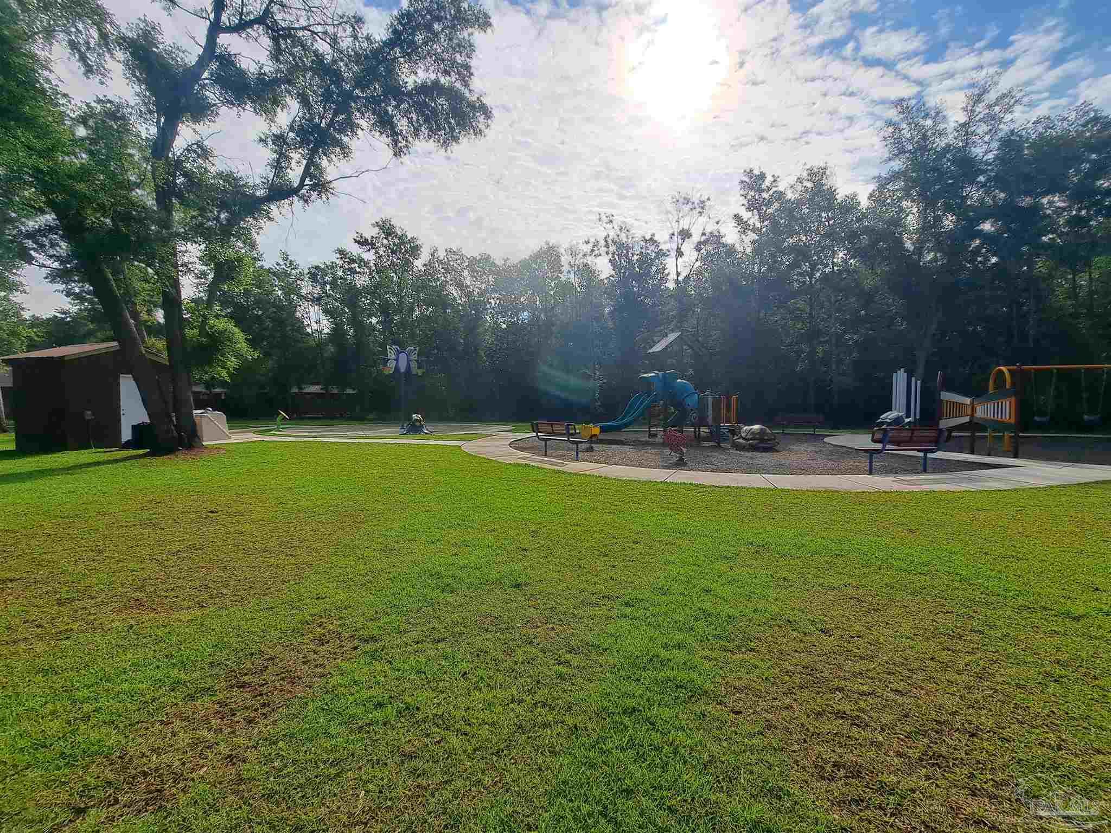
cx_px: 556
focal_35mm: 13
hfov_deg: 106.2
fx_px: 417
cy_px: 416
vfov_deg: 89.9
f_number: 2.2
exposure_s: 1/2123
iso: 50
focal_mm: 1.74
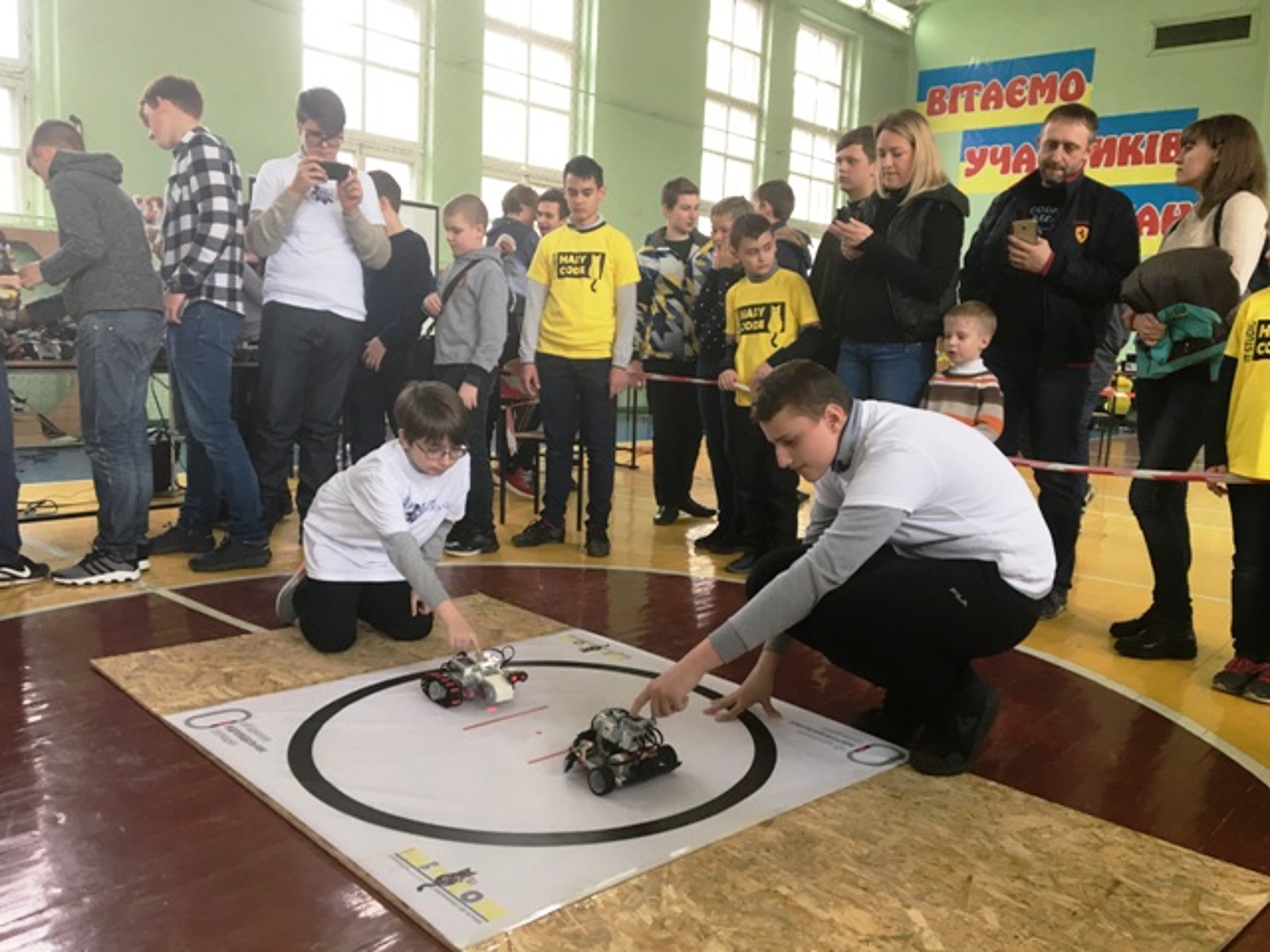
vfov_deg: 48.2
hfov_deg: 61.7
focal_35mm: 29
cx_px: 635
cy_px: 476
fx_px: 1064
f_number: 2.2
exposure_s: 1/33
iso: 50
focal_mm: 4.15
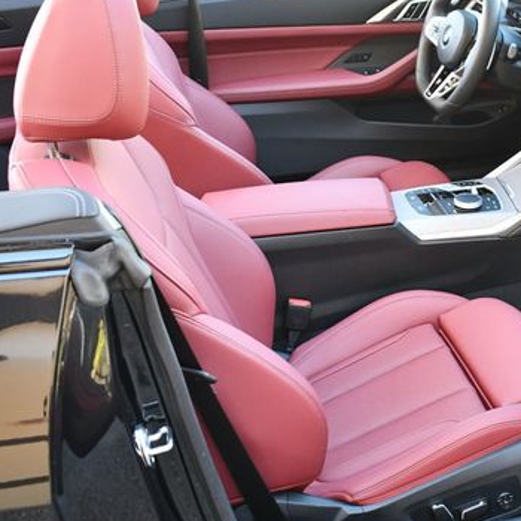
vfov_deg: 30.5
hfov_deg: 29.8
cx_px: 421
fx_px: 954
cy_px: 216
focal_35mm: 56
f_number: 3.5
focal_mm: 18
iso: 800
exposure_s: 1/160
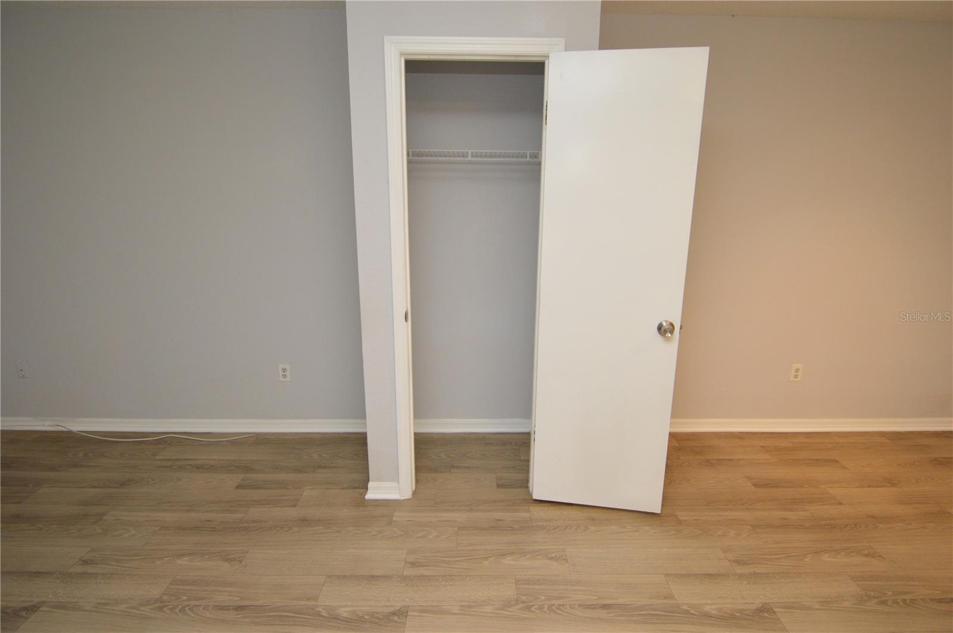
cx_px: 476
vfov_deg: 67.3
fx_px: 476
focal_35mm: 18
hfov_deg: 90.1
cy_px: 316
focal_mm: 12
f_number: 4
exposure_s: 1/60
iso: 500
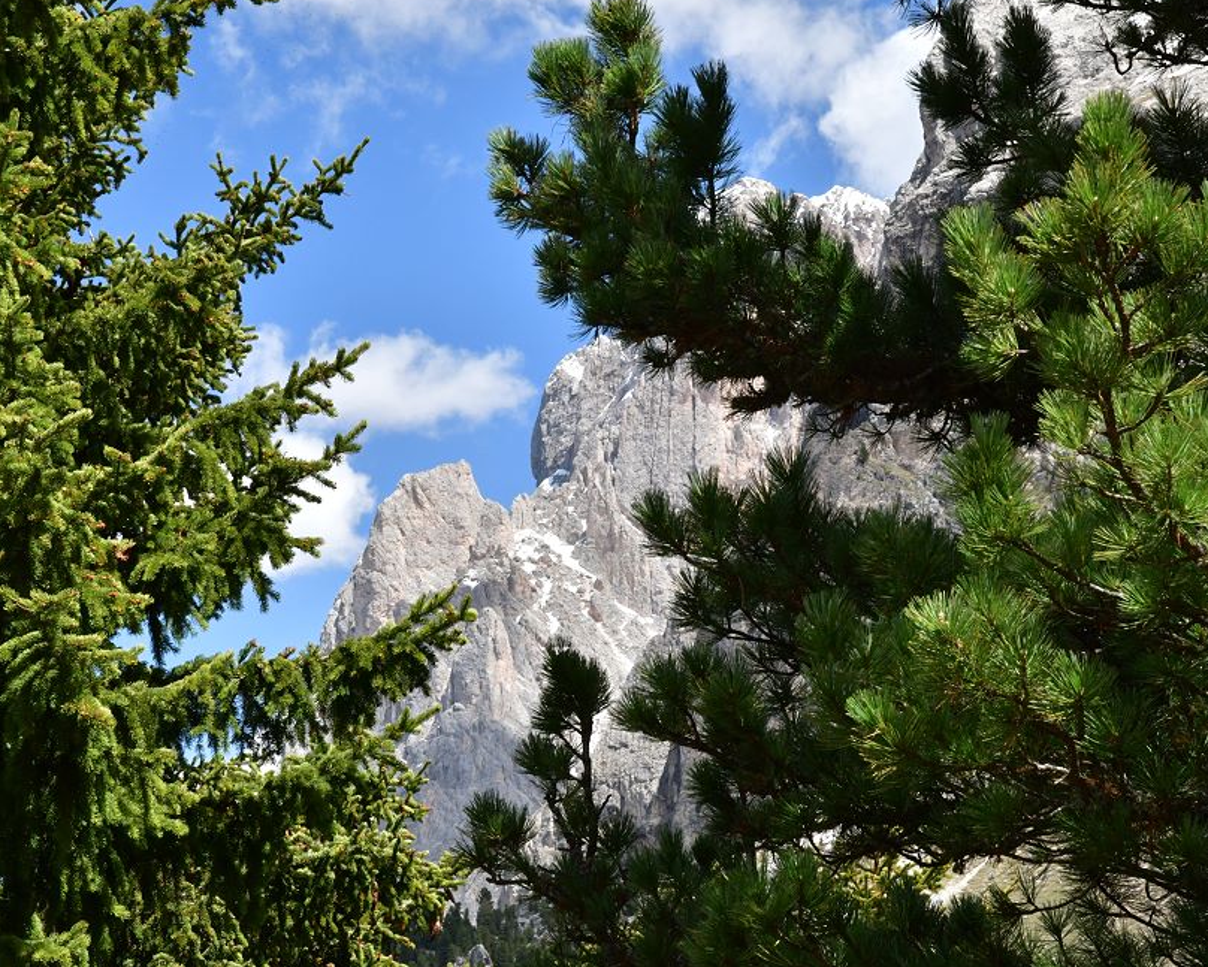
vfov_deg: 14.4
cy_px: 464
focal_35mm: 107
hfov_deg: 17.9
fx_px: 3827
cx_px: 549
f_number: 20
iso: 800
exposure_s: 1/125
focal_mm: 60
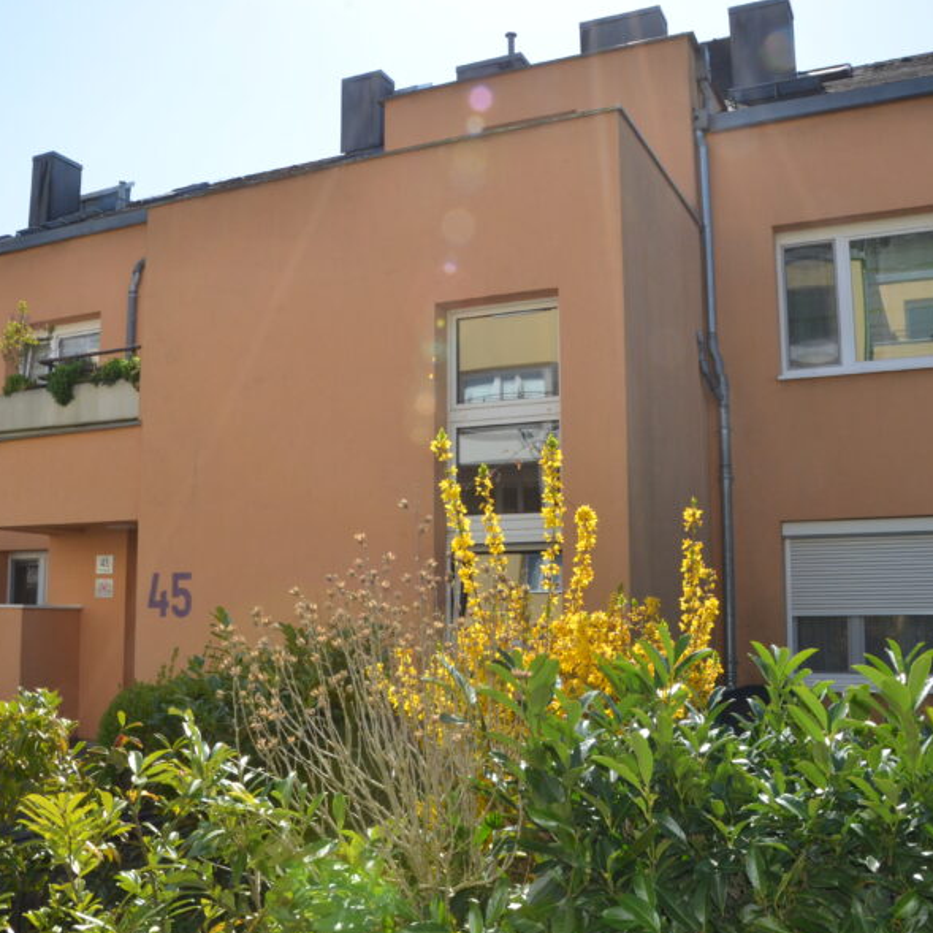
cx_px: 423
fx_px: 1067
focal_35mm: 35
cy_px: 466
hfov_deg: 47.2
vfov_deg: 47.2
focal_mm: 18
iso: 640
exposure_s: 1/250
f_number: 16
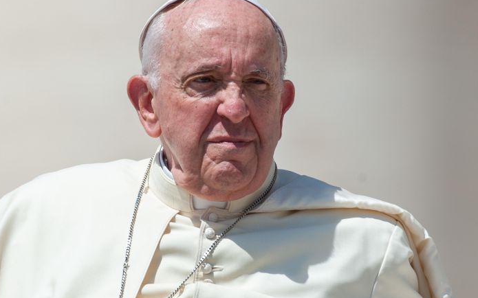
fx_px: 7632
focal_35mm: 586
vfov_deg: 2.2
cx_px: 215
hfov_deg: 3.6
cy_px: 132
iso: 200
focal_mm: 500
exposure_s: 1/1000
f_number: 8
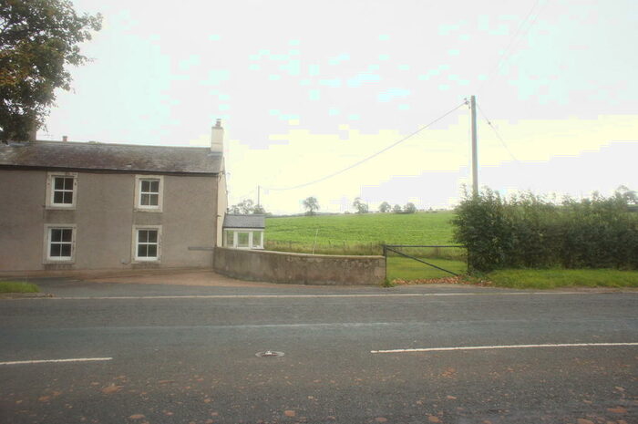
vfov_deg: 53.0
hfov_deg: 73.8
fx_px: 425
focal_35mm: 24
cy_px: 212
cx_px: 319
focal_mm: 16
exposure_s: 1/100
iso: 800
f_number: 9
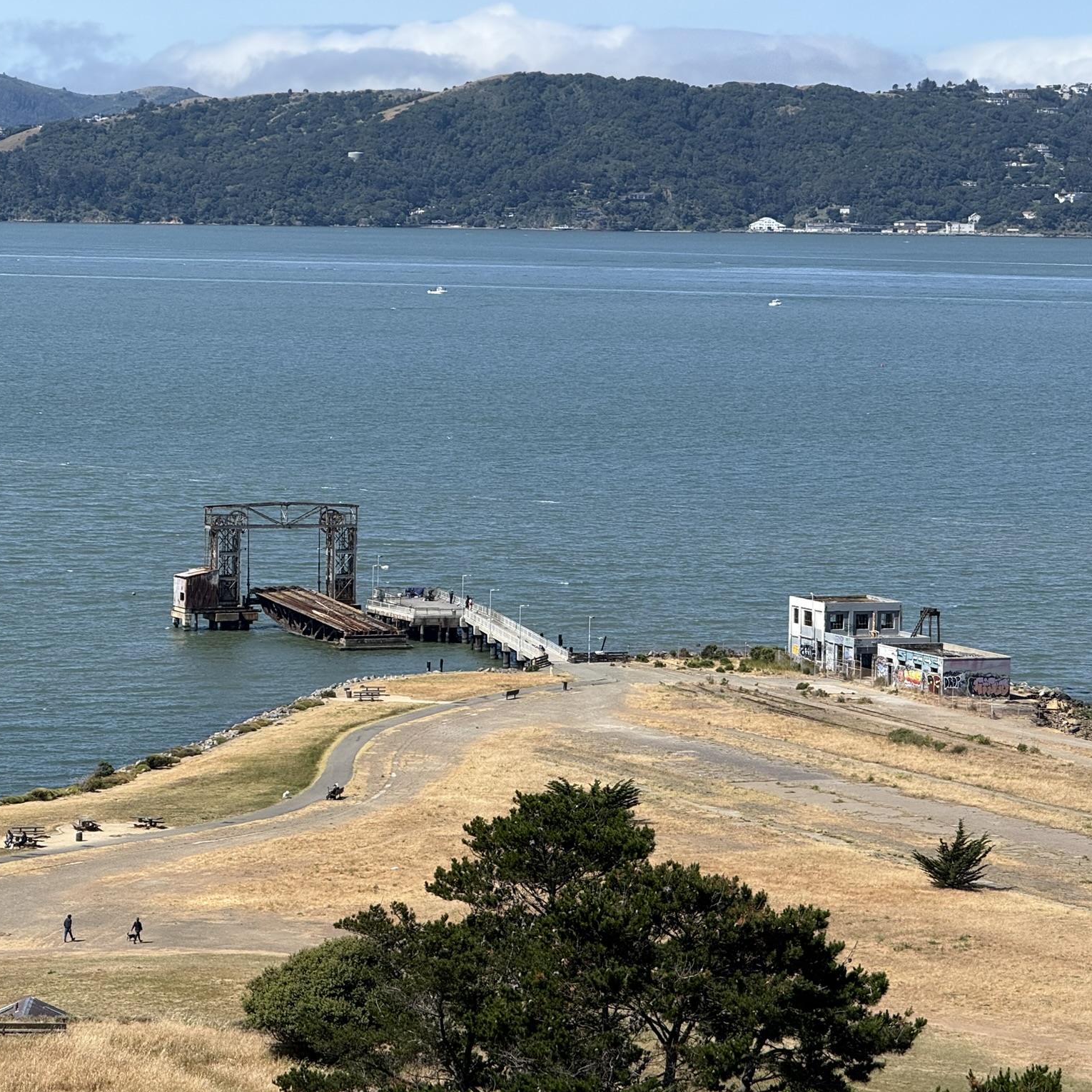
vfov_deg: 12.3
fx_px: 5068
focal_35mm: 142
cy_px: 545
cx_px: 585
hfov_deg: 12.3
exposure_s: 1/1451
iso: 50
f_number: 2.8
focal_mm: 15.66
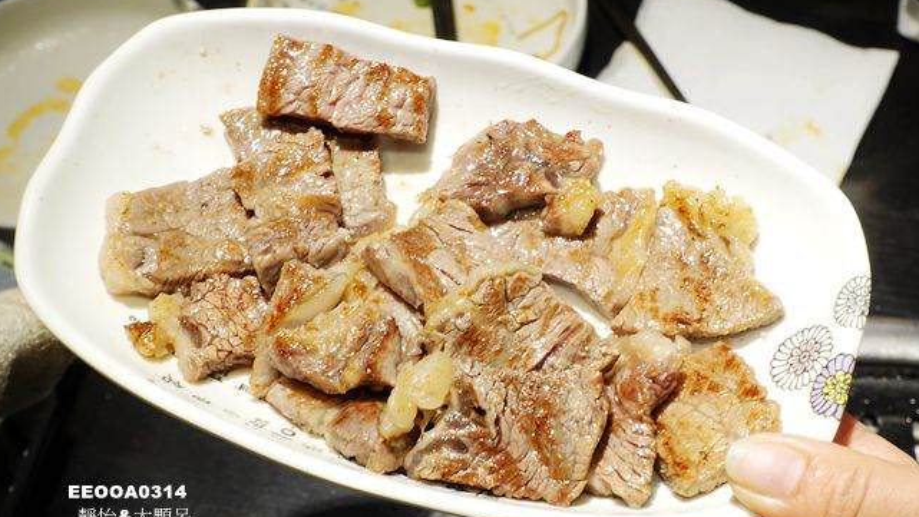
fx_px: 1682
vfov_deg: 17.5
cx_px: 459
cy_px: 294
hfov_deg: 30.6
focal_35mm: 69
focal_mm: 23.9
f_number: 6.3
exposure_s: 1/50
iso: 800
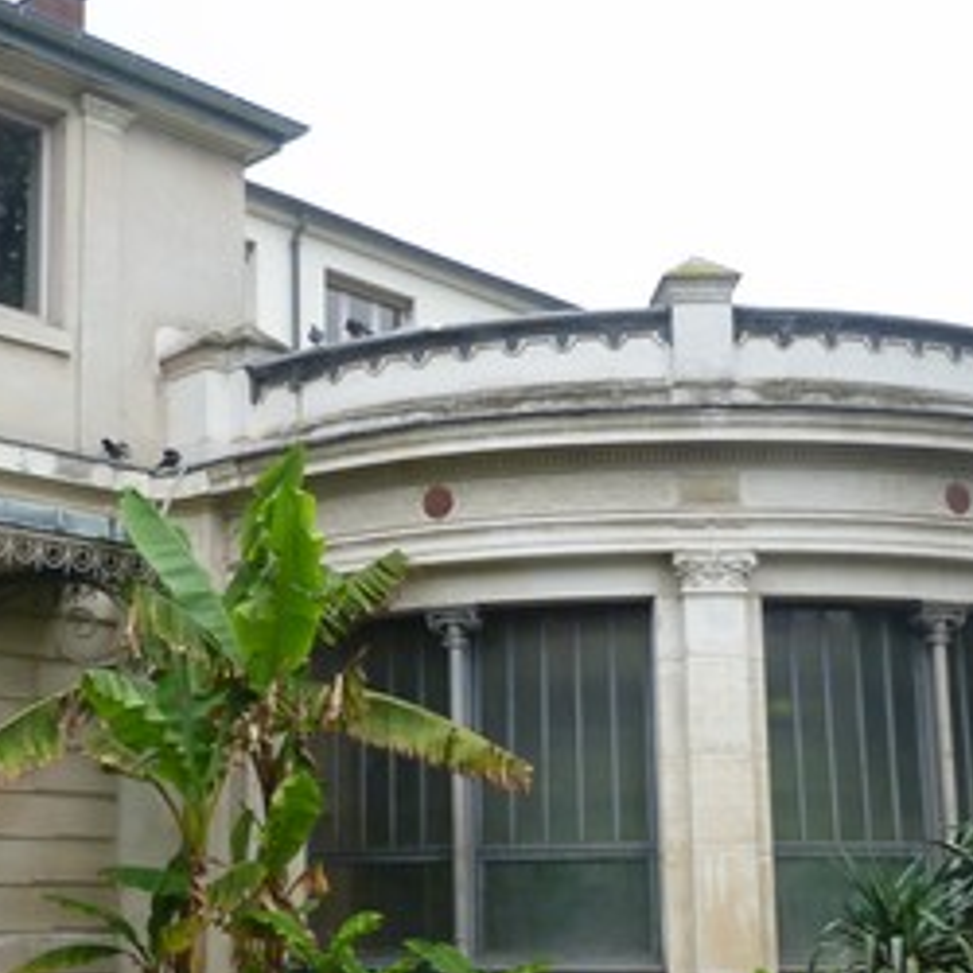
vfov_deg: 31.9
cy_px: 658
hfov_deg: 32.0
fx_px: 1685
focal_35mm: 53
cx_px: 331
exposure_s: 1/125
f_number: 2.8
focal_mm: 4.5
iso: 200
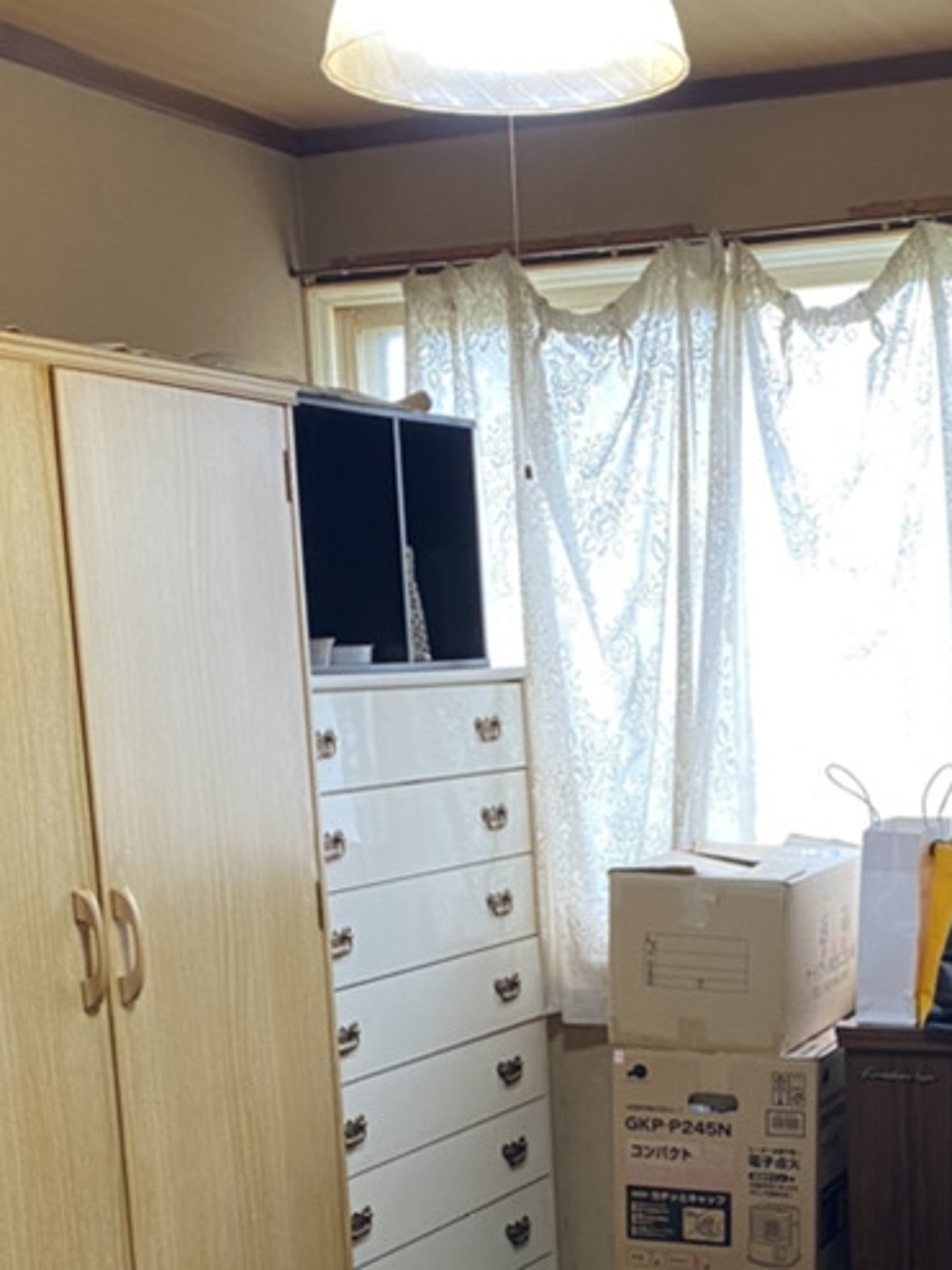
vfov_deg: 29.2
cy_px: 1188
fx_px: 2311
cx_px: 760
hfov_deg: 23.0
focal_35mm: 63
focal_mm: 4.25
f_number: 1.8
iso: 100
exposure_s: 1/50
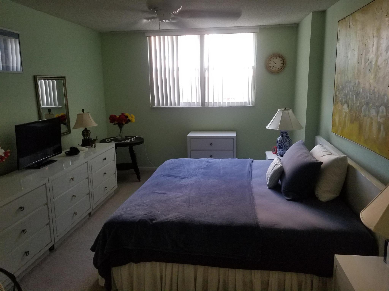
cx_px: 194
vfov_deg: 53.1
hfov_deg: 67.3
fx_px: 292
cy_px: 146
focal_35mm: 26
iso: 200
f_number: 1.7
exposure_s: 1/60
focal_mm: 4.3
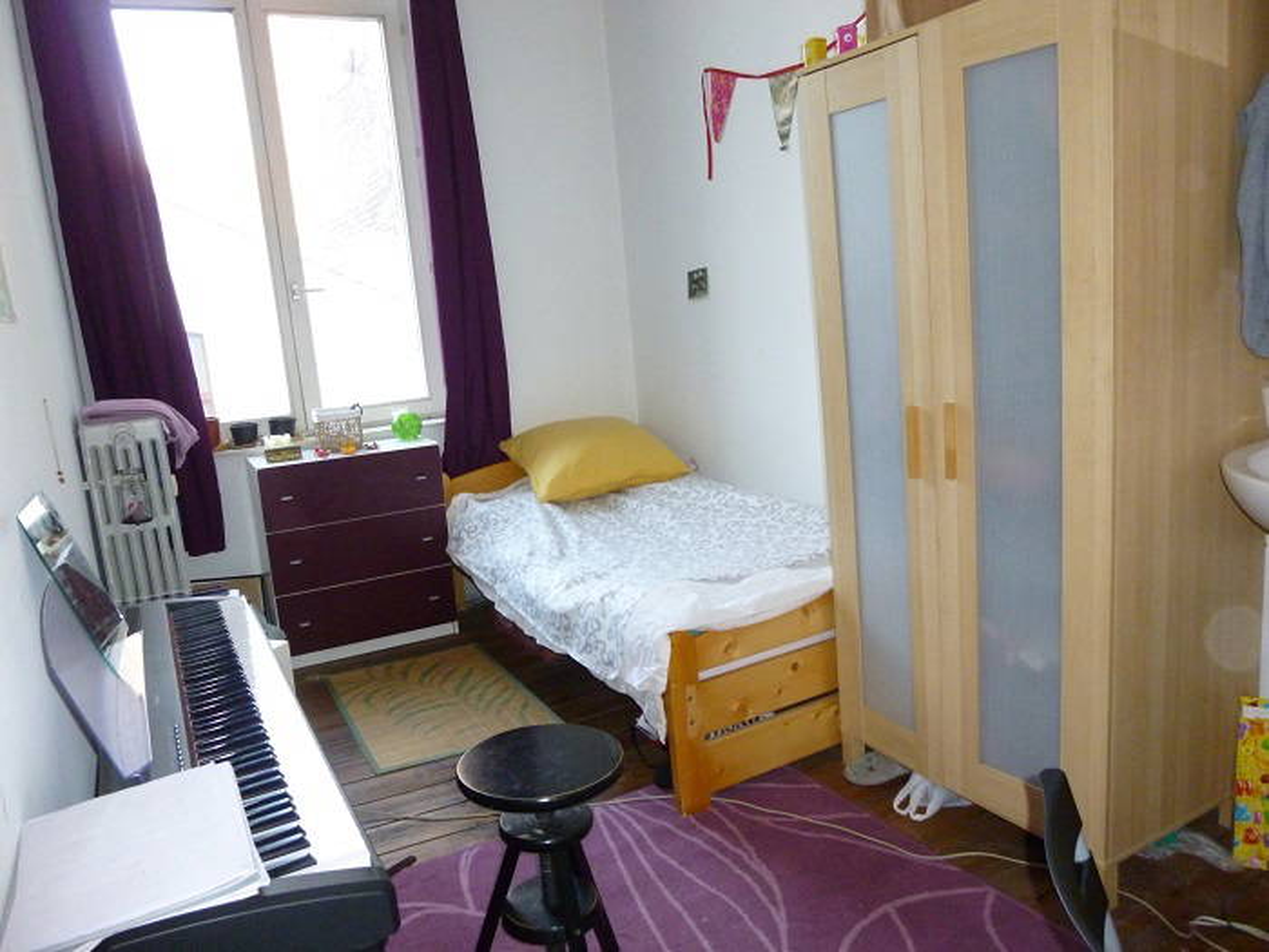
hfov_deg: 69.4
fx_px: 916
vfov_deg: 54.9
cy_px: 476
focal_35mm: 25
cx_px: 634
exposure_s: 1/60
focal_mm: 4.5
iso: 400
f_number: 3.1
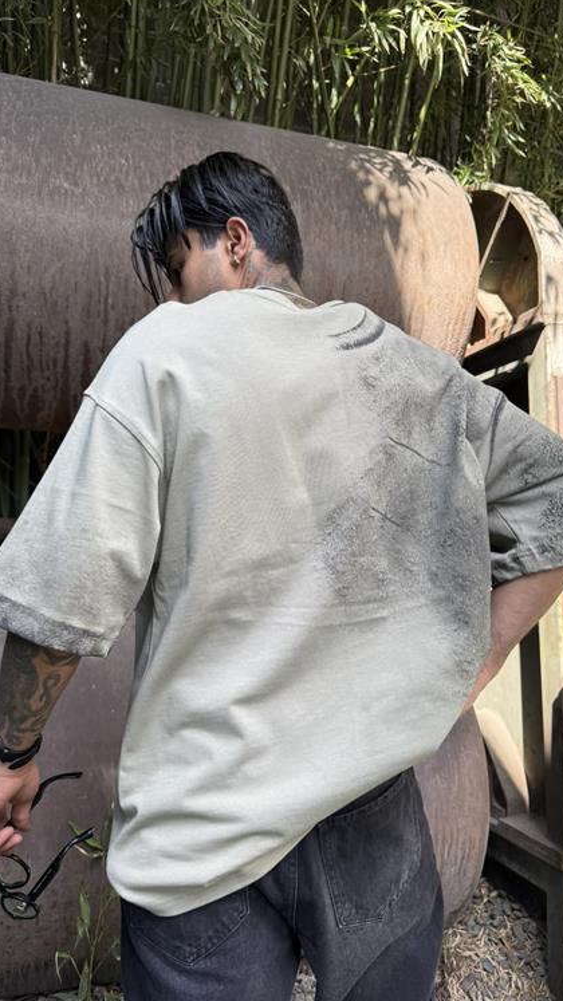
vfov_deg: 67.9
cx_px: 287
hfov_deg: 41.5
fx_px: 743
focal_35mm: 28
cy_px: 486
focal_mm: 6.76
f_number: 1.78
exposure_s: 1/315
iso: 100
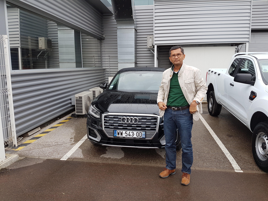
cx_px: 134
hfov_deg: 67.3
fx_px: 201
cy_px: 100
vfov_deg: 53.1
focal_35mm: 26
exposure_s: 1/125
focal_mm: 4.2
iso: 40
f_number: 1.7
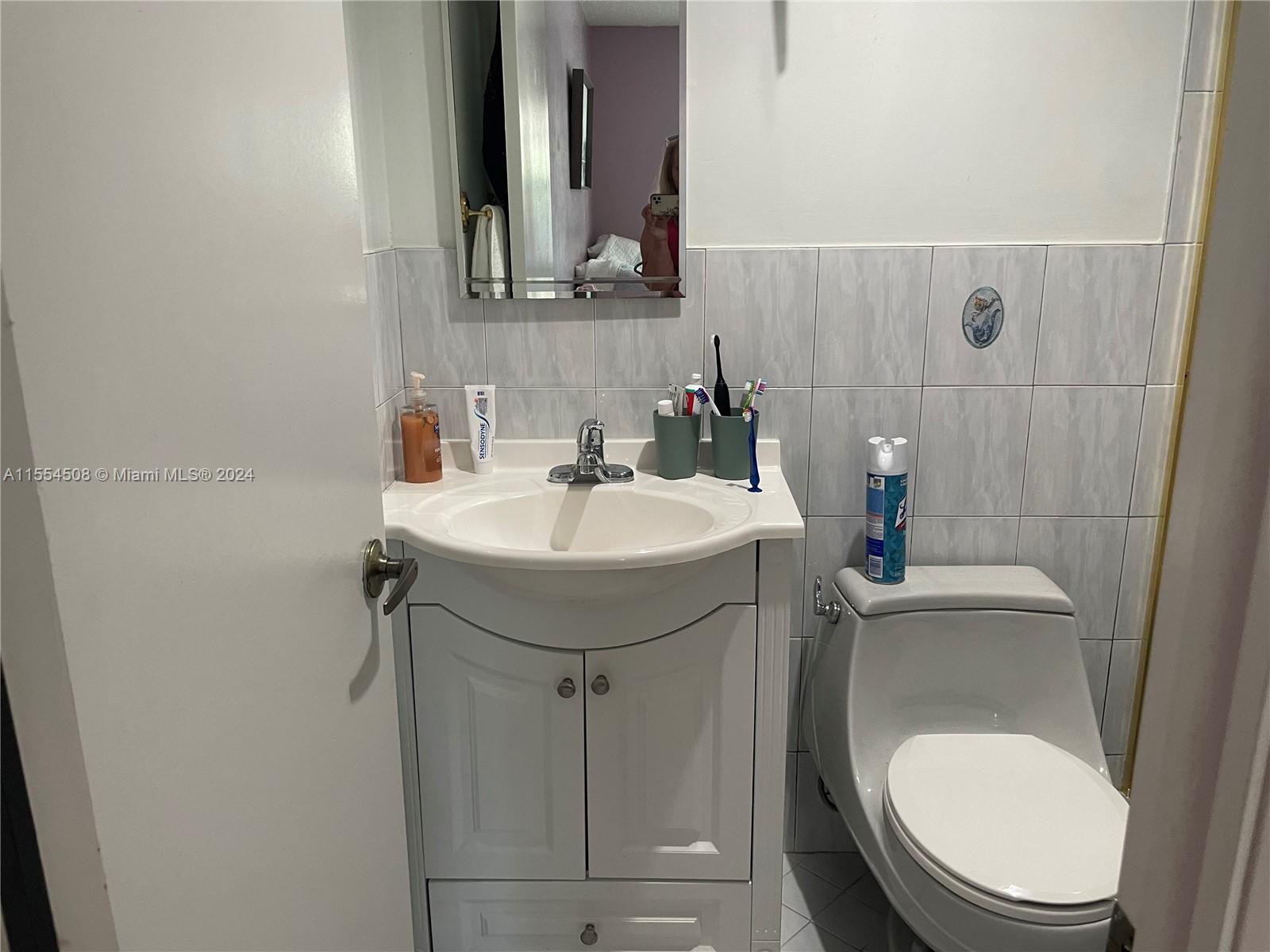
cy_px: 476
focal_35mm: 26
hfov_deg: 67.3
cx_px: 635
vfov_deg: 53.1
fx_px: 954
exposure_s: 1/60
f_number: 1.6
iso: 125
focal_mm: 4.2
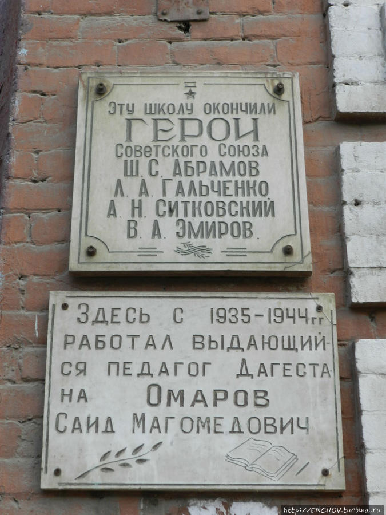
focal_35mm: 60
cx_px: 193
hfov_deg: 24.4
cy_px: 258
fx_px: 892
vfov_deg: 32.2
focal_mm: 10.7
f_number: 4.6
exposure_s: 1/200
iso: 160
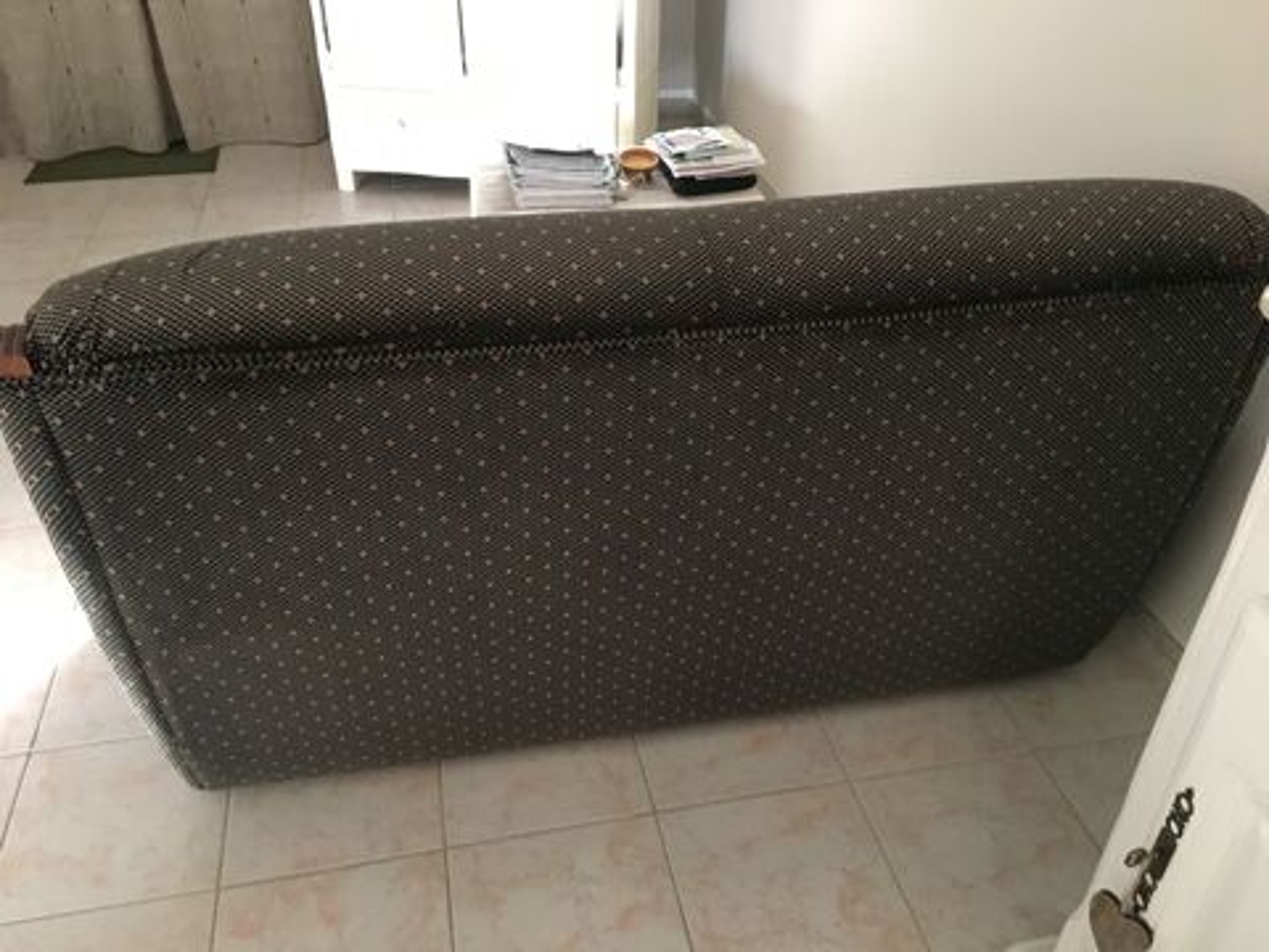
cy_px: 476
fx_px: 1063
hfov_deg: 61.7
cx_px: 634
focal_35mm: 29
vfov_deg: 48.2
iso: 200
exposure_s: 1/20
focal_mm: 4.15
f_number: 2.2
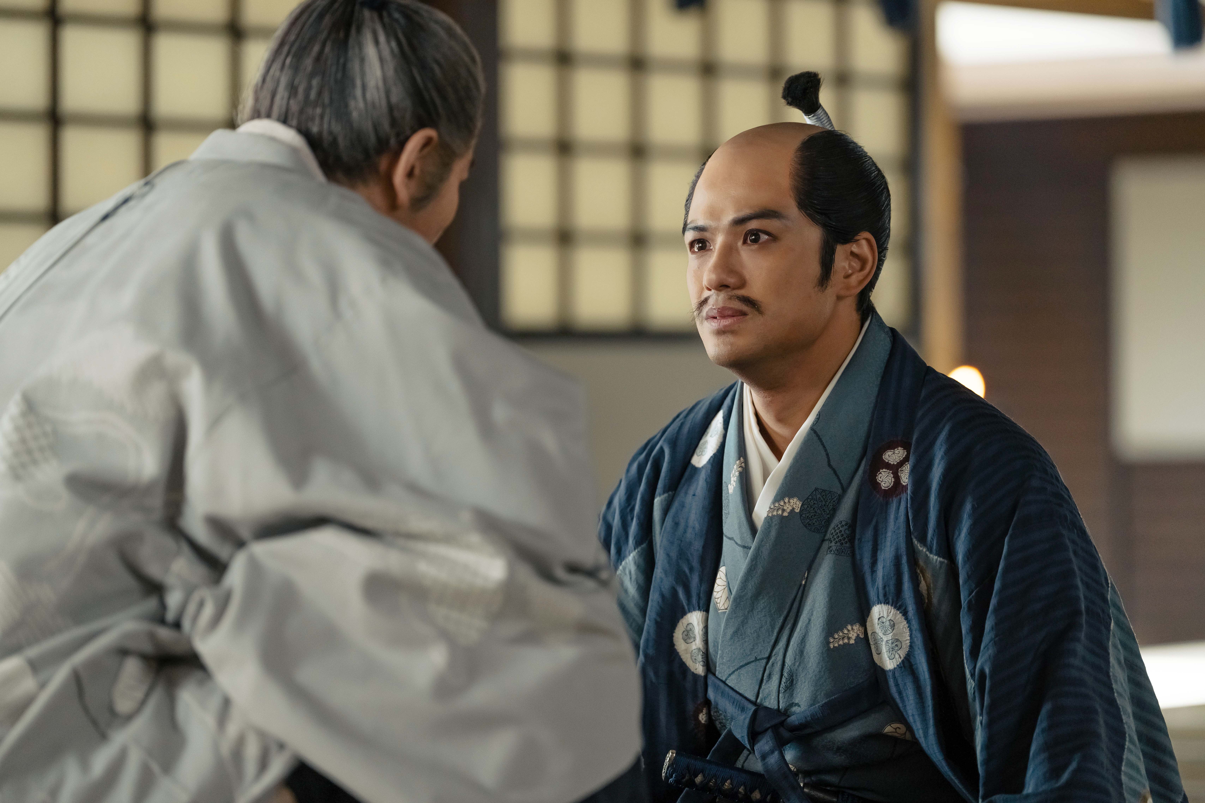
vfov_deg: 9.2
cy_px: 402
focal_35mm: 149
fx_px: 4987
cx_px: 602
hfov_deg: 13.8
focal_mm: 149
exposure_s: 1/100
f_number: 2.8
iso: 1600
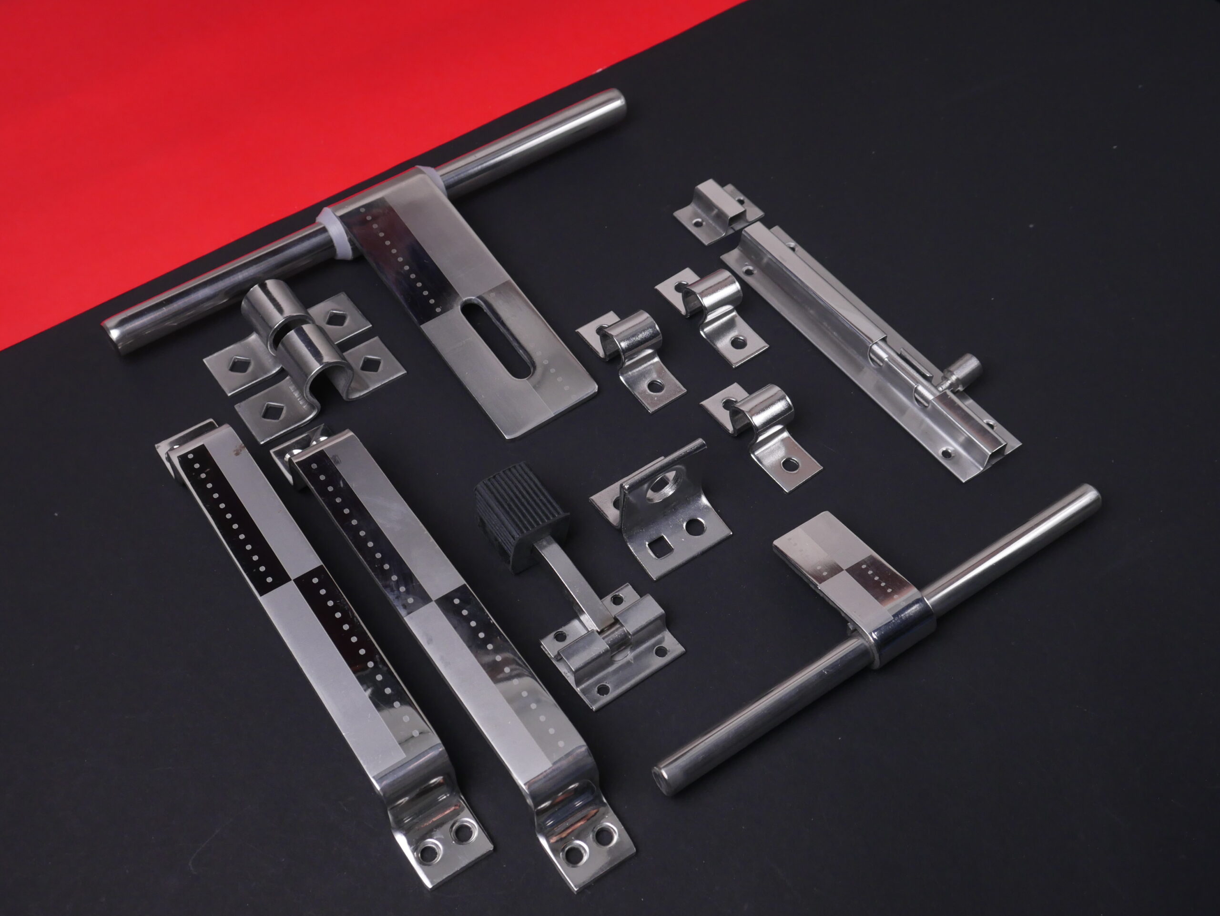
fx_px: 1481
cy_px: 458
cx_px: 610
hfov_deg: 44.8
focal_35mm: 42
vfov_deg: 34.4
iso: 800
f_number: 7.1
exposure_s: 1/30
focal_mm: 21
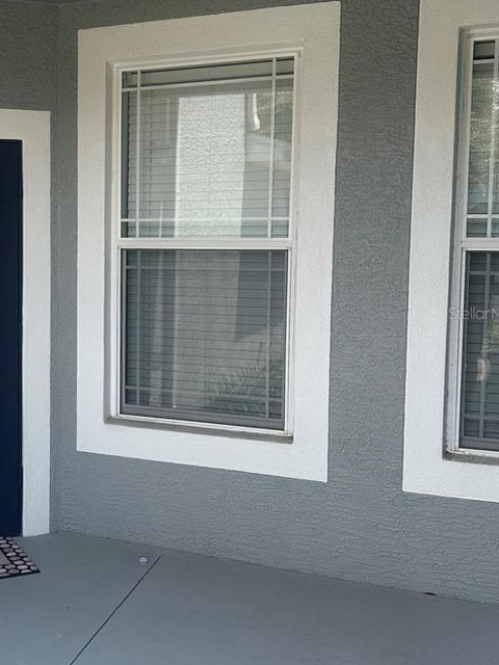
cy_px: 313
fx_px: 865
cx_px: 54
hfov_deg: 30.8
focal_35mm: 45
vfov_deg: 42.1
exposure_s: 1/829
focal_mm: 6.86
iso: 80
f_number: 1.78
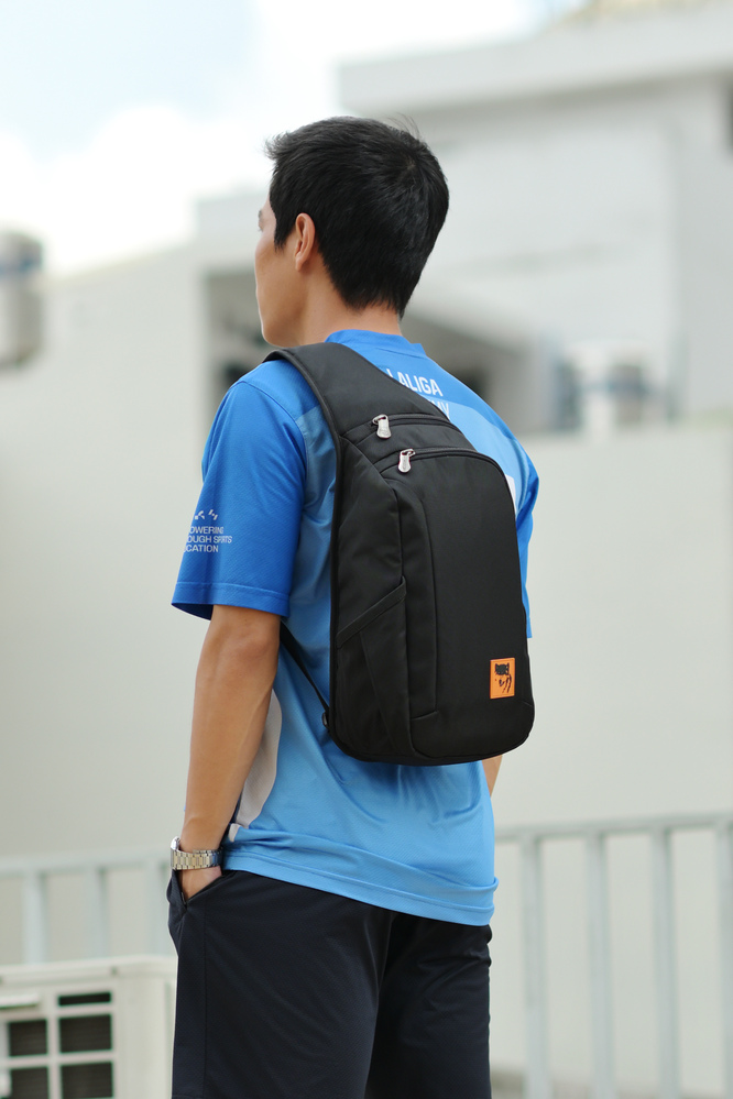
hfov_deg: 13.0
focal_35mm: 105
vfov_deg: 19.5
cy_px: 550
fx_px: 3207
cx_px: 366
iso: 100
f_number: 13
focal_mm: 105
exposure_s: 1/160
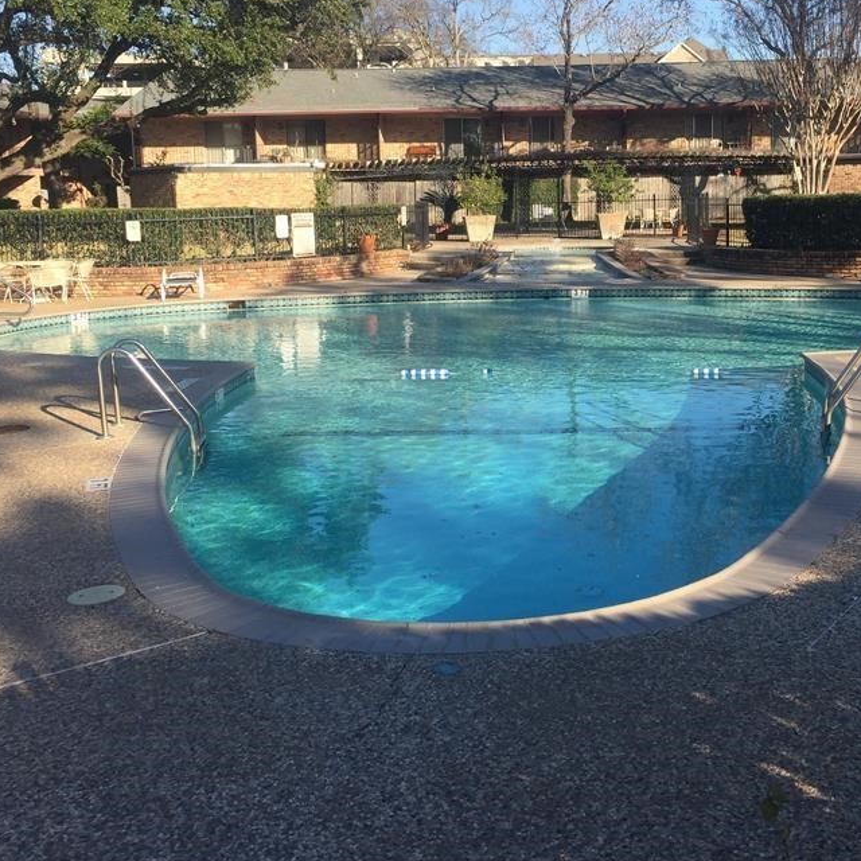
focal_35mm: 41
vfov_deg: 40.8
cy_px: 369
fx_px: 1154
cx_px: 553
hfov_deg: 40.6
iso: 32
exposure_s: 1/1163
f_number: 2.2
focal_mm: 4.15
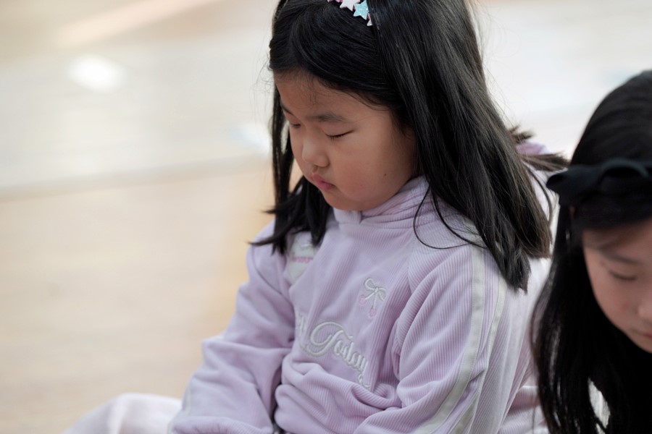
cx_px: 326
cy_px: 217
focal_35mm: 200
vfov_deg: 6.9
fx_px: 3622
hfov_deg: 10.3
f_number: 4
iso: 1250
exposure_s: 1/250
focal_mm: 200
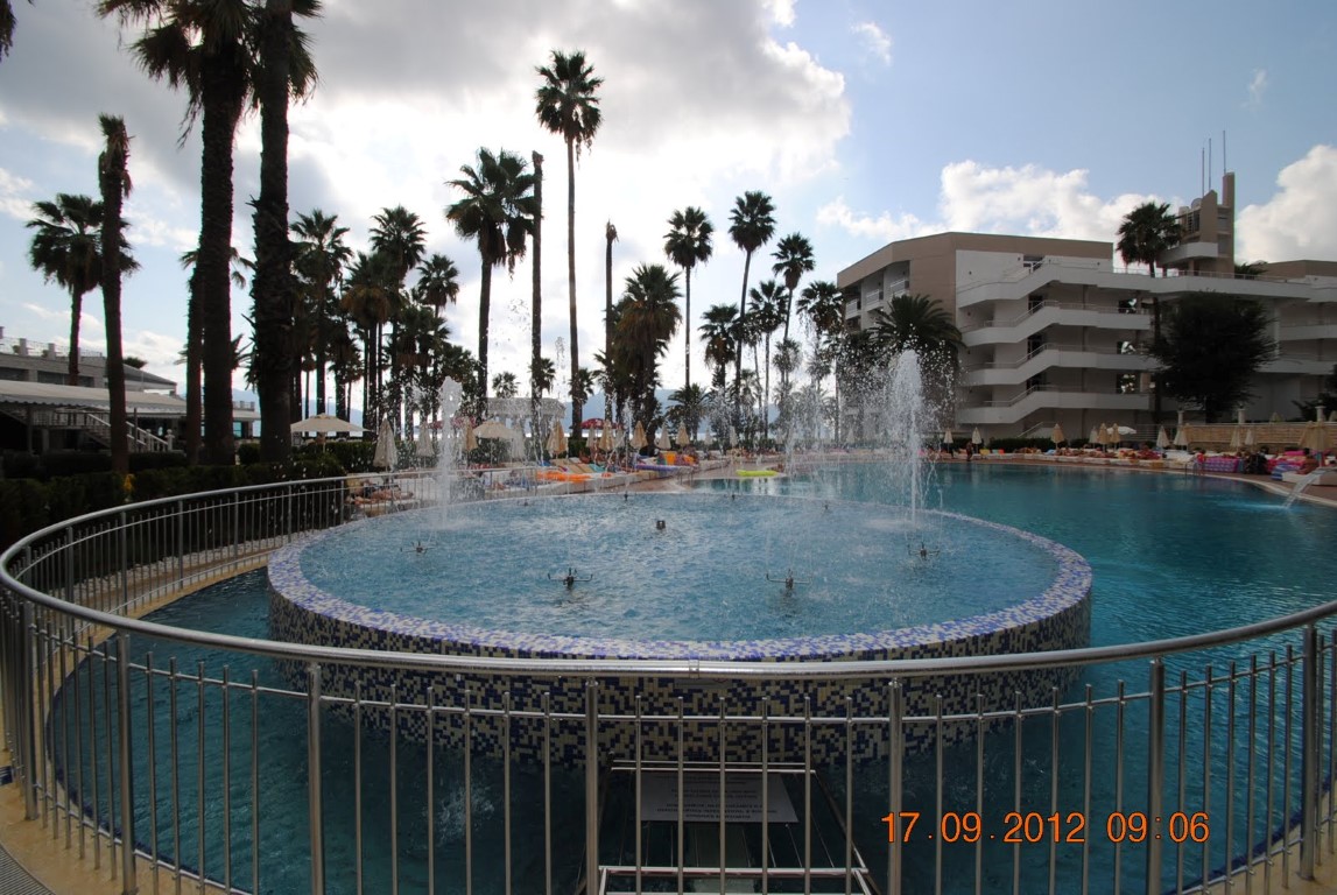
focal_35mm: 15
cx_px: 668
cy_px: 448
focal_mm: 10
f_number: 10
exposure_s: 1/200
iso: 100
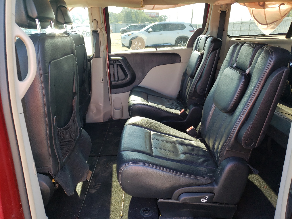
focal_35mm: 26
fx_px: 219
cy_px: 110
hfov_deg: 67.3
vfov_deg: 53.1
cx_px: 146
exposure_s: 1/132
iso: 50
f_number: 1.5
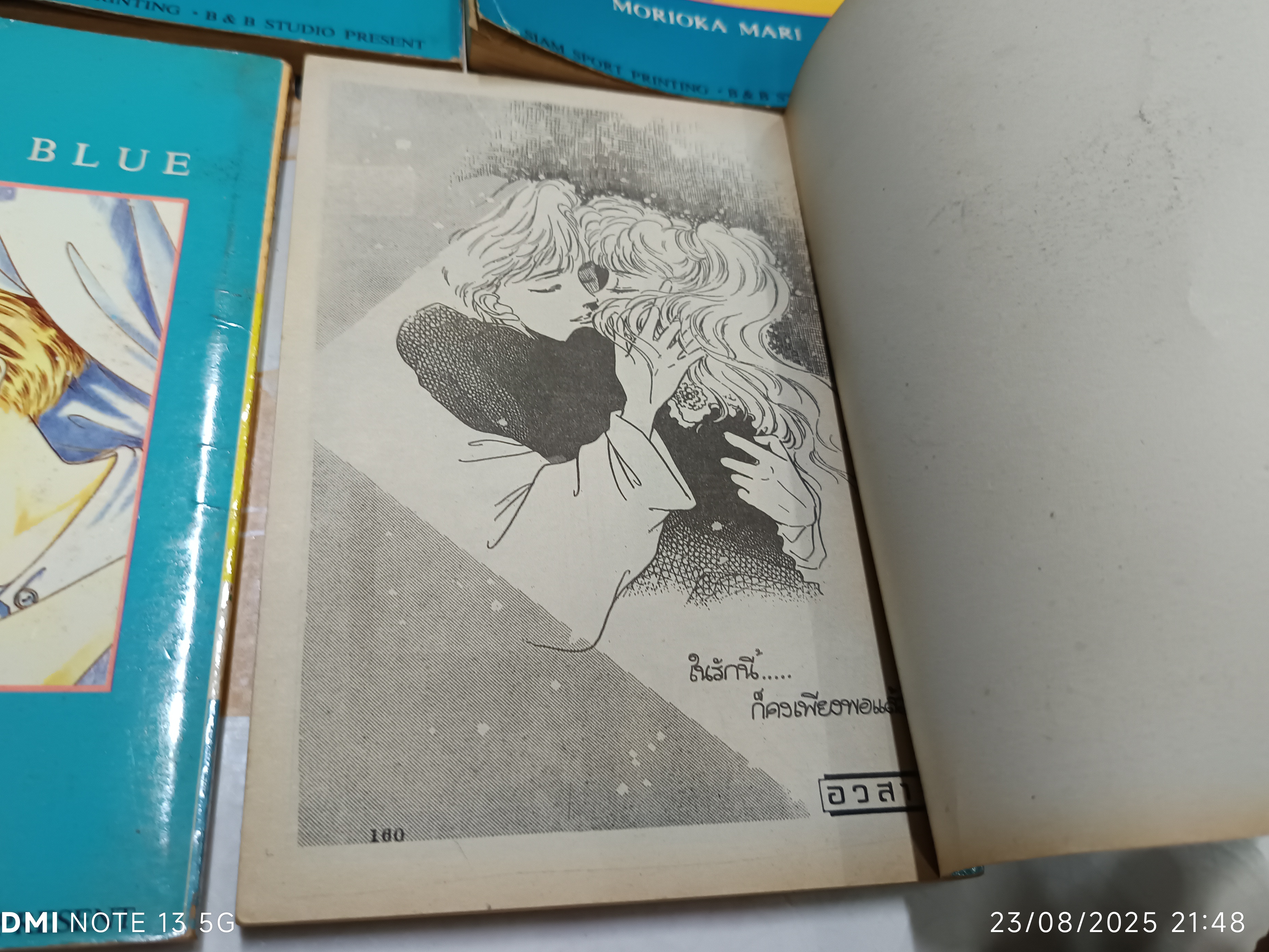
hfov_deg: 67.3
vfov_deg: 53.1
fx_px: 953
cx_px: 603
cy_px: 461
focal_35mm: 26
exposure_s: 1/33.3
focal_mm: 5.31
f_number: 1.7
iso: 1129
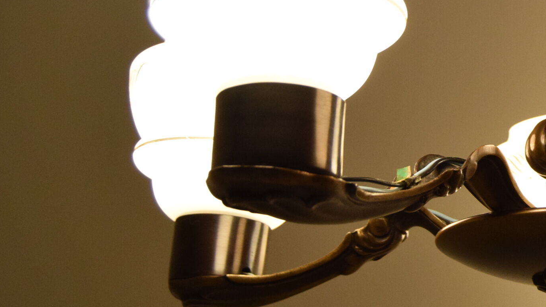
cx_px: 586
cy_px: 81
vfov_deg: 11.0
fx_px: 1593
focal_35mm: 110
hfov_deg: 18.8
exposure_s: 1/100
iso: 1600
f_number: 5
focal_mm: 32
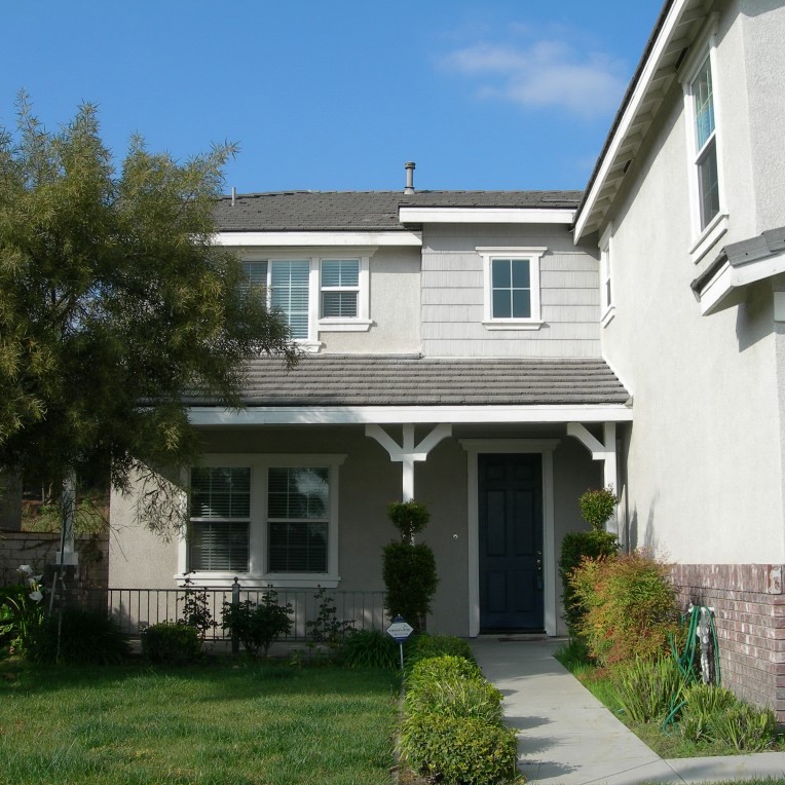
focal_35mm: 45
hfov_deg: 37.5
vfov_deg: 37.6
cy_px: 391
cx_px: 451
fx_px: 1155
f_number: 4.8
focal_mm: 7.8
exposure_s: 1/584
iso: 50
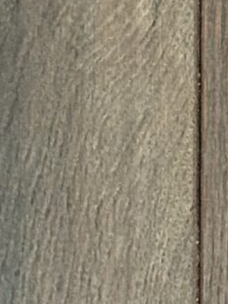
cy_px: 427
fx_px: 3478
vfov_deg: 5.0
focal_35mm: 396
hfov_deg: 3.7
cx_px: 584
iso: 125
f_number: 1.6
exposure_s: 1/33
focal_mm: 5.96
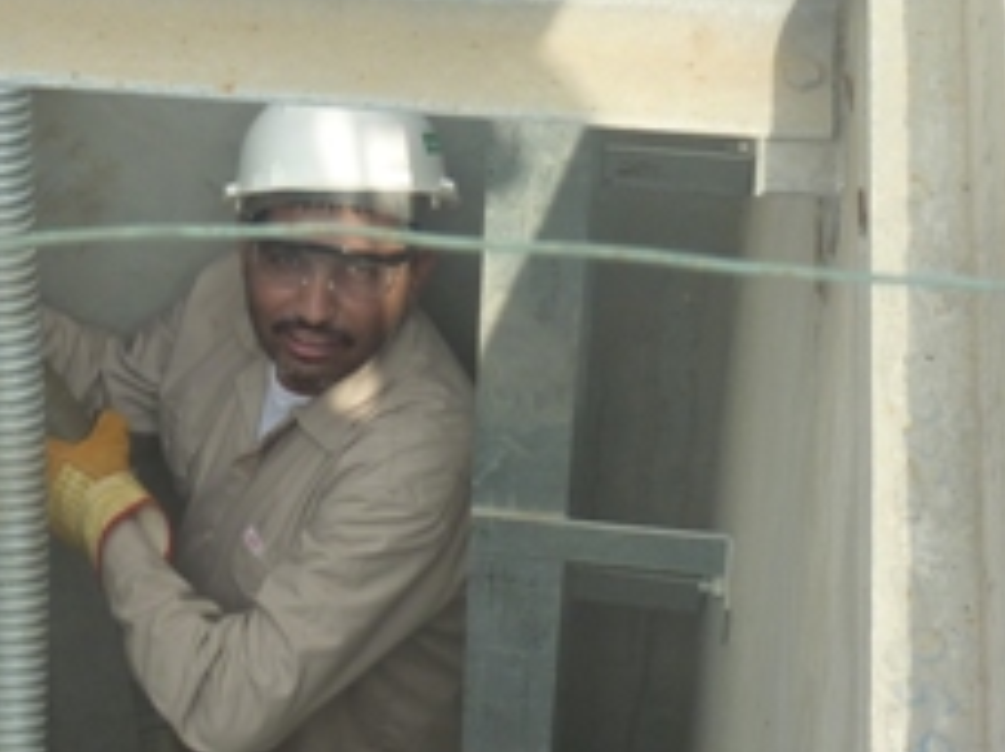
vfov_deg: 12.6
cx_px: 147
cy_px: 289
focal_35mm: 117
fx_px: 3393
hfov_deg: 16.7
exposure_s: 1/320
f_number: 3.9
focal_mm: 9.7
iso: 125
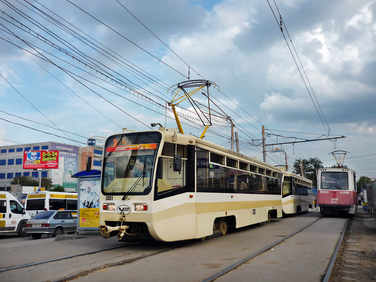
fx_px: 358
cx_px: 188
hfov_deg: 55.4
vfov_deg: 42.9
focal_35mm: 33
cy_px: 141
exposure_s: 1/160
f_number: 8
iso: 100
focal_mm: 5.5
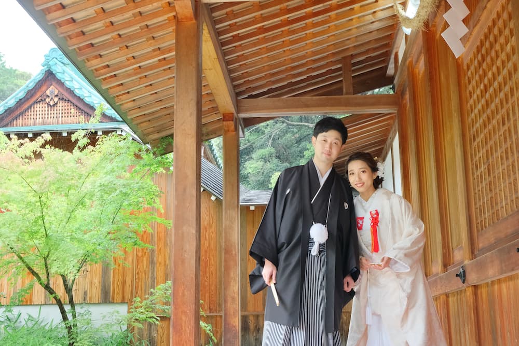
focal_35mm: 46
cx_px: 260
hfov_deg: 42.7
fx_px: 663
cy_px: 173
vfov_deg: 29.3
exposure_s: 1/100
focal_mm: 30.8
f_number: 5.6
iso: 1600
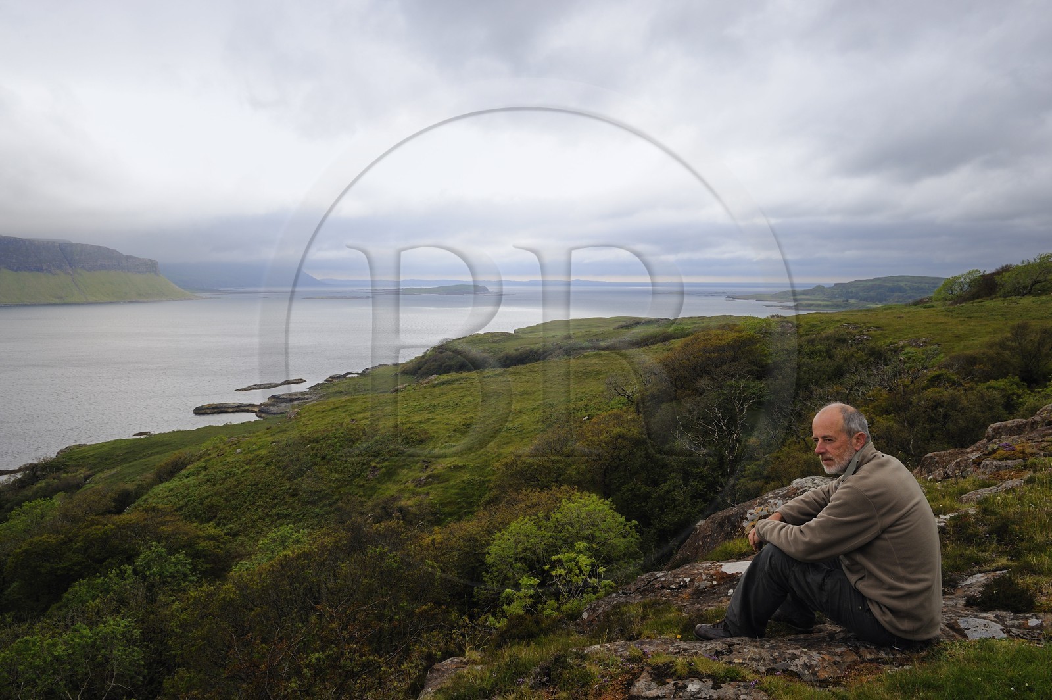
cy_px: 350
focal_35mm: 24
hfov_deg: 73.8
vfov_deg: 53.1
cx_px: 526
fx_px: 701
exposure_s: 1/200
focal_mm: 24
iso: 400
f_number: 11
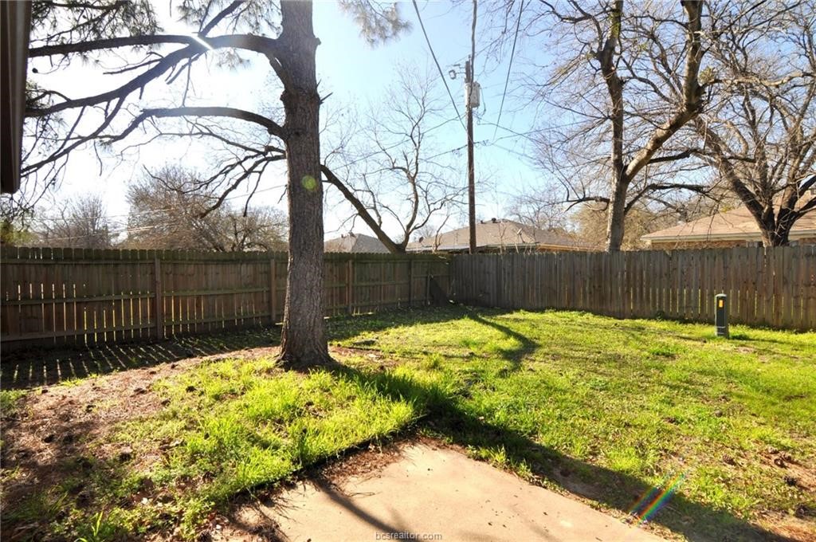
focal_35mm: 16
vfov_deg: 71.9
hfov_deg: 95.1
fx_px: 374
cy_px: 271
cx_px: 408
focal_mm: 11
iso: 200
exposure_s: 1/200
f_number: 10
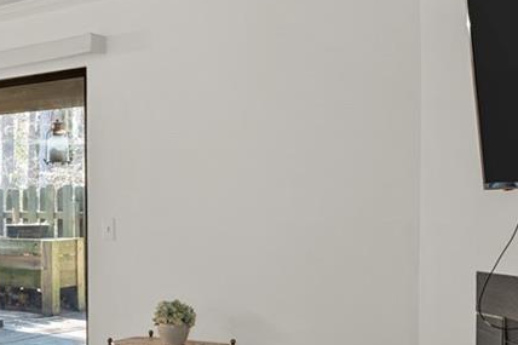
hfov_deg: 32.4
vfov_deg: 24.1
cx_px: -15
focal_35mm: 56
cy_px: 203
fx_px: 808
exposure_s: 1/4
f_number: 8
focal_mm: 23.5
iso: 400
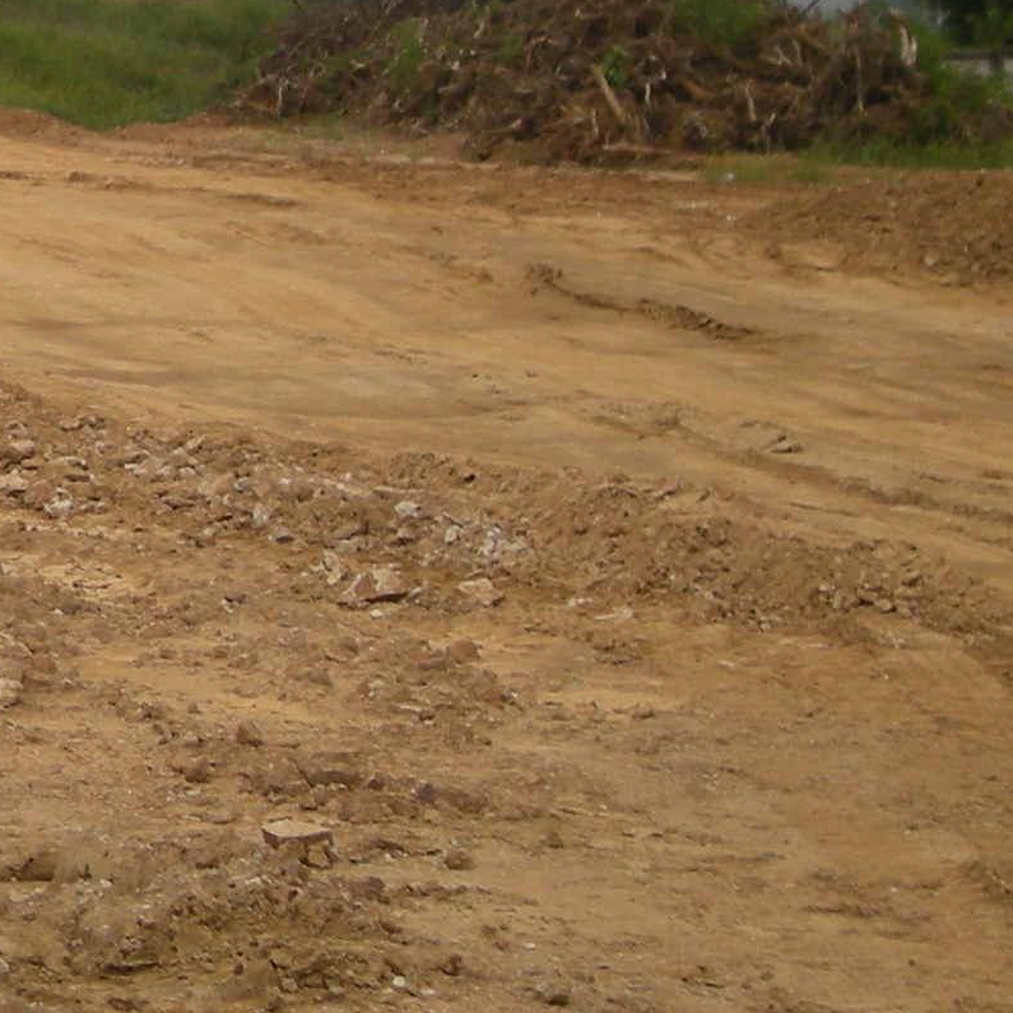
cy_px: 6
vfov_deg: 13.6
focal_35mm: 127
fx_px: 4205
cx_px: -548
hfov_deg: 12.9
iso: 64
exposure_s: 1/342
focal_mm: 5.7
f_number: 5.7
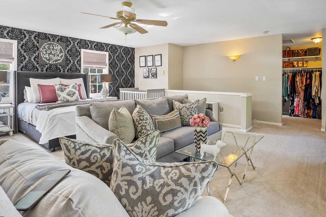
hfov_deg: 83.5
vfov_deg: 60.9
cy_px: 78
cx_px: 186
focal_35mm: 20
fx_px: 181
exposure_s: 1/8
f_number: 11
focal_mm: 14
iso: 1000
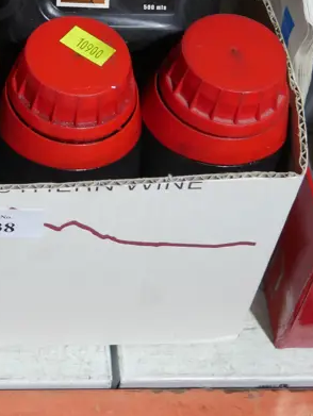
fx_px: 1071
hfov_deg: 16.1
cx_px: -32
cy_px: 31
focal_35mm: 89
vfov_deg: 21.4
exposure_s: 1/60
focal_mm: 17
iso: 400
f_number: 4
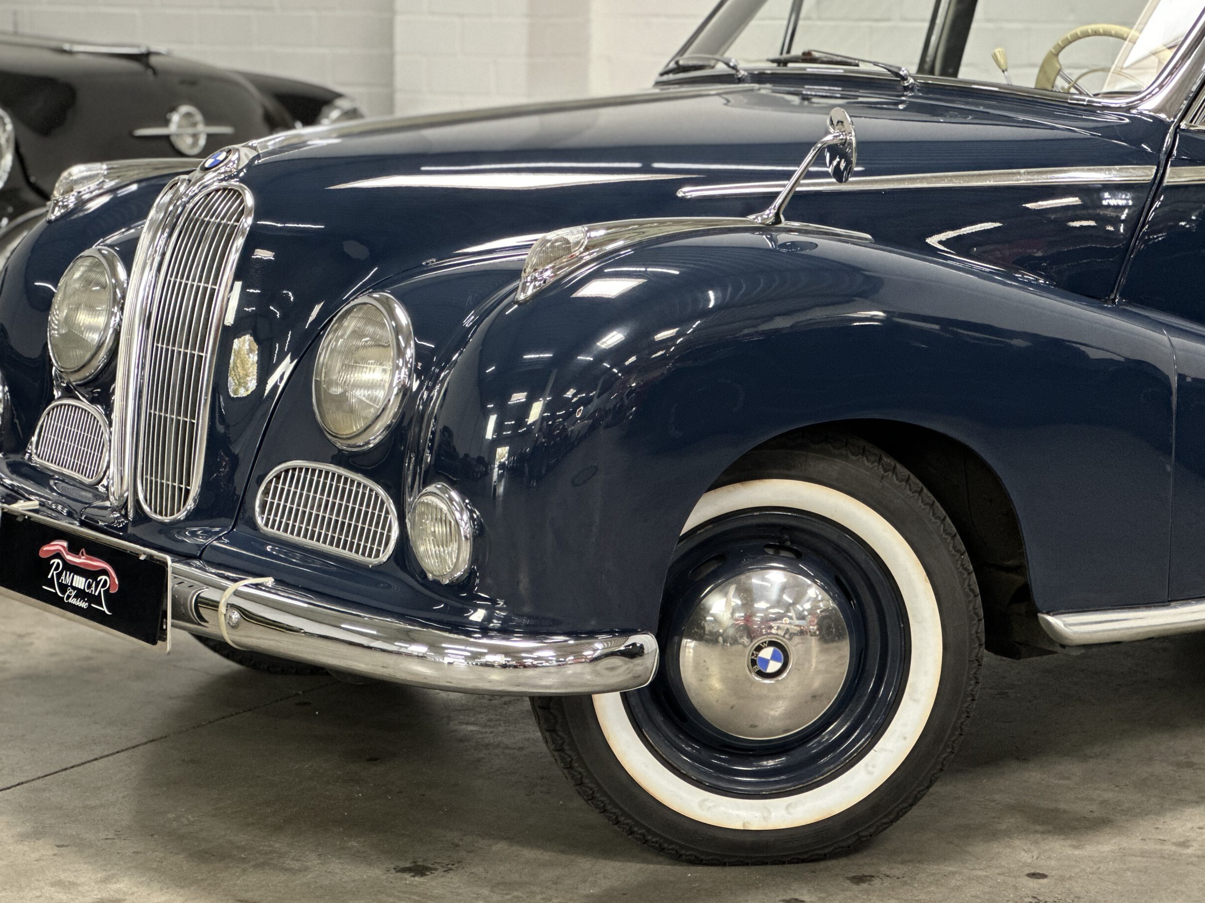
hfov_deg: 24.1
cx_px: 580
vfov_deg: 18.2
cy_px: 433
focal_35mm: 81
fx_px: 2819
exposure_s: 1/25
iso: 400
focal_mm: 9
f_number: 2.8
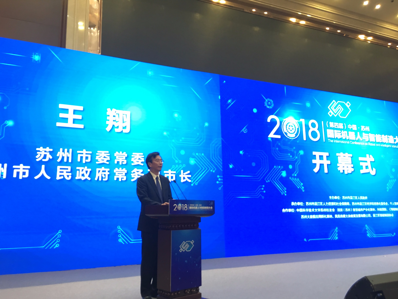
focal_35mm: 29
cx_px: 199
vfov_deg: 48.2
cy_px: 150
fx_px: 333
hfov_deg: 61.7
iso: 125
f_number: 2.2
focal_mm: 4.15
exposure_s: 1/33
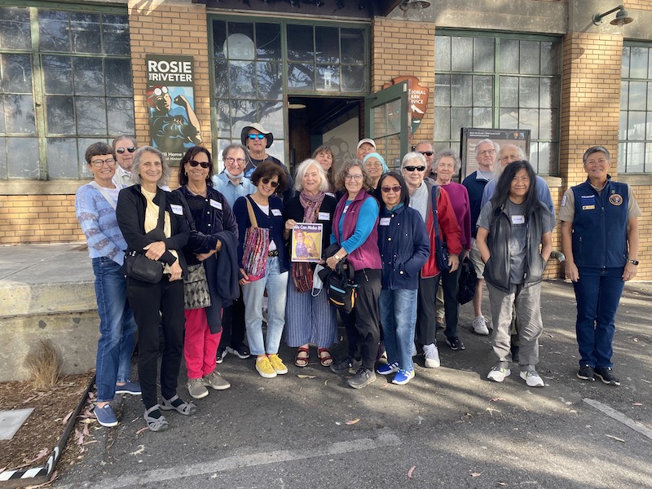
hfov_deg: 67.3
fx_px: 490
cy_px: 244
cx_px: 326
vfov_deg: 53.1
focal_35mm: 26
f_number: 1.8
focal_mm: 4.25
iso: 32
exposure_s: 1/441
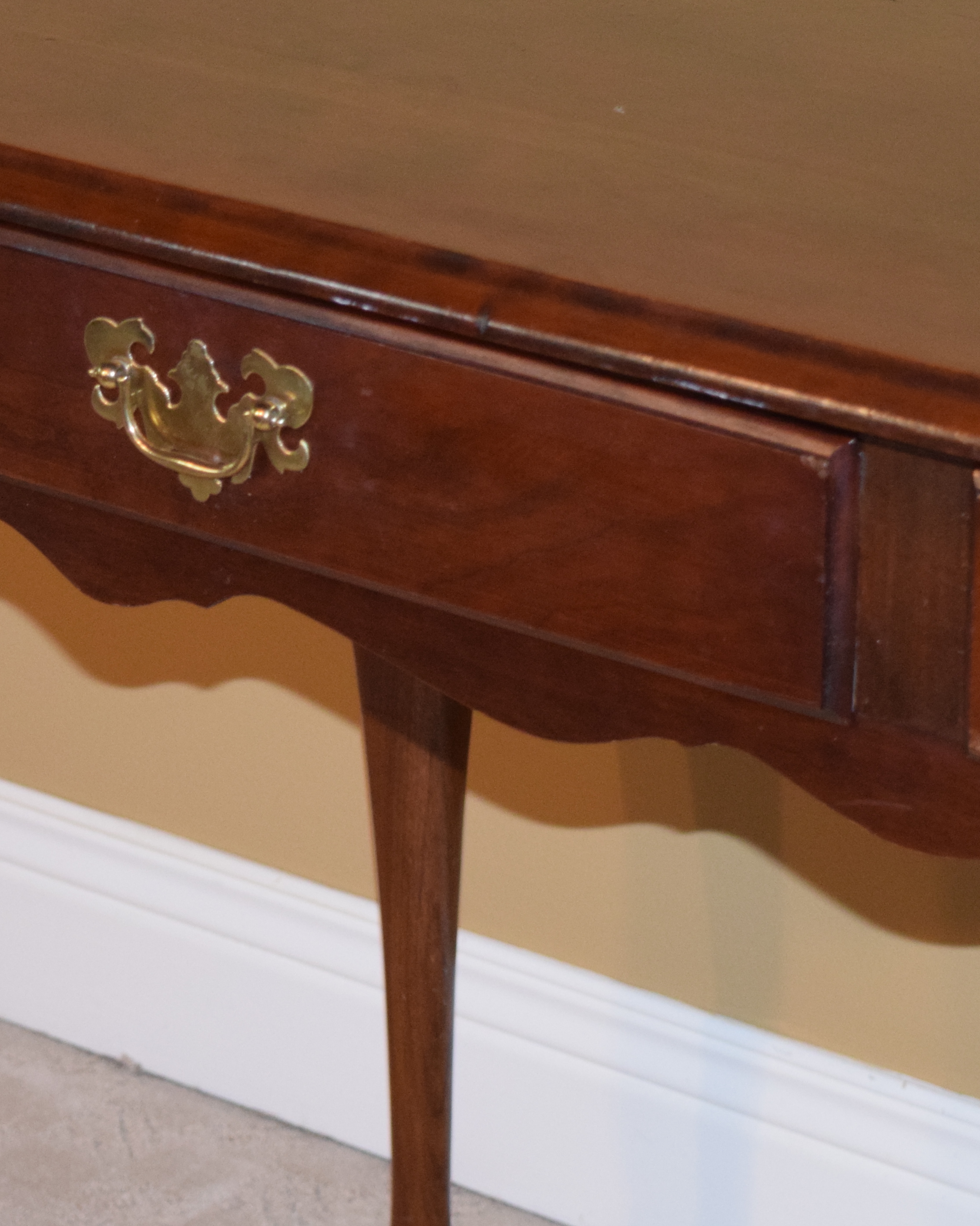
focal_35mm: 144
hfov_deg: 10.7
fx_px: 5221
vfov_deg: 13.4
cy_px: 492
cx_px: 222
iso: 1800
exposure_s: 1/30
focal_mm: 48
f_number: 5.3
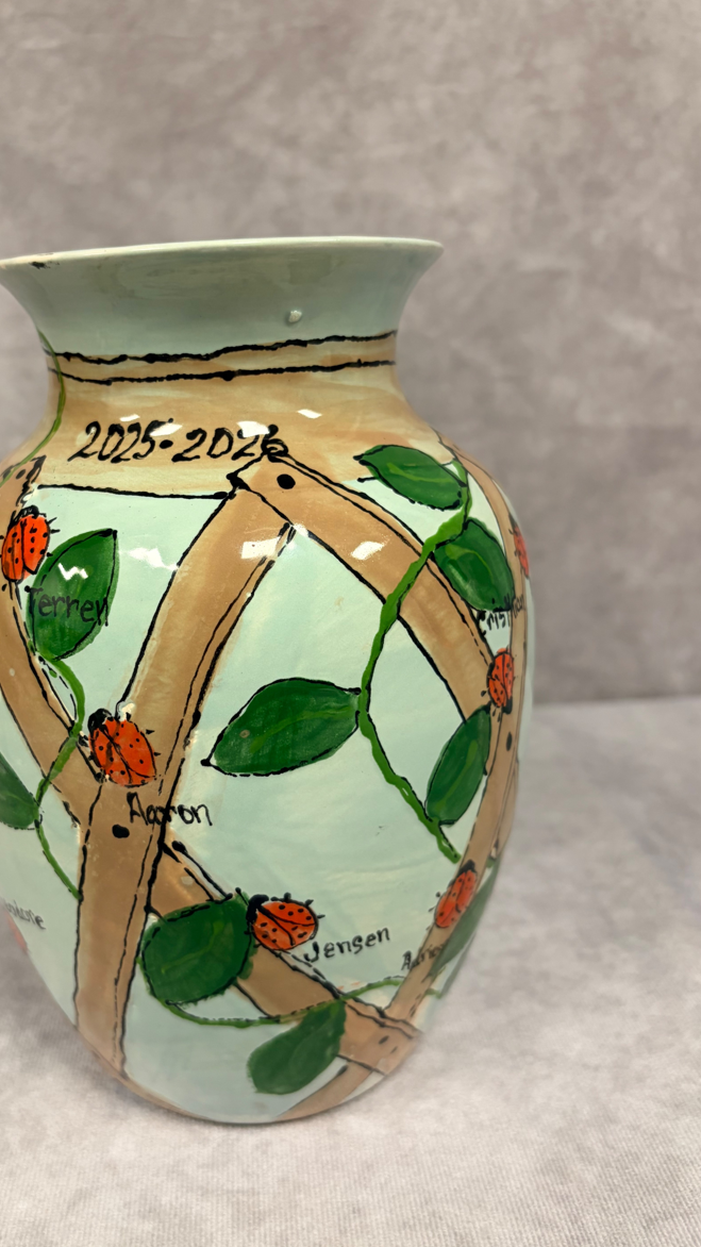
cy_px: 610
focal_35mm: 29
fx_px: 959
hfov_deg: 39.8
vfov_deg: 66.1
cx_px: 249
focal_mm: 5.96
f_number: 1.6
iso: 160
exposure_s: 1/60
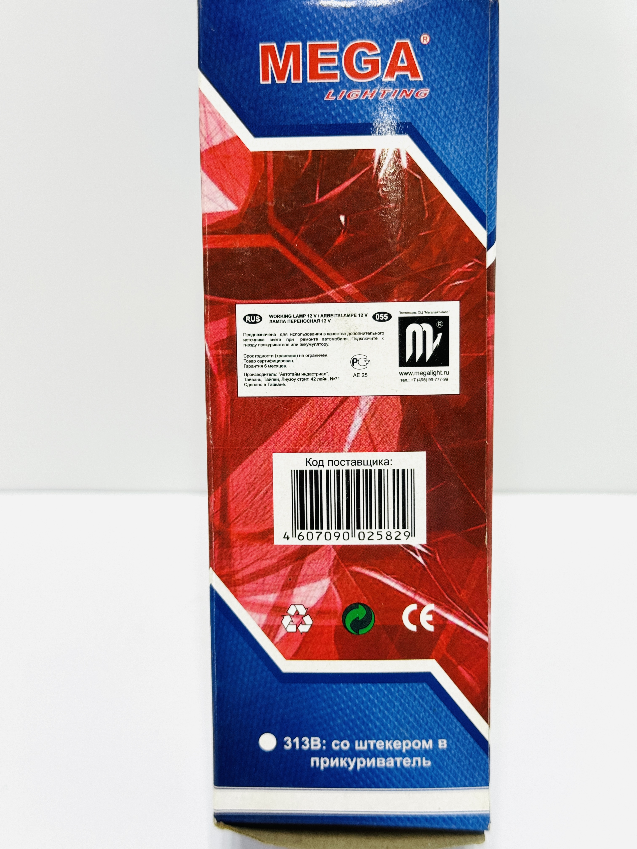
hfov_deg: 30.3
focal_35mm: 48
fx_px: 1178
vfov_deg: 39.7
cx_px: 318
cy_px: 424
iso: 80
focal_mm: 6.76
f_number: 1.78
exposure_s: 1/100
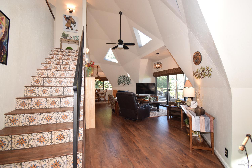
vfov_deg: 77.3
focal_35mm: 15
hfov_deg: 100.4
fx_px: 105
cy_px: 84
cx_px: 126
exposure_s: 1/125
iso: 800
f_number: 5.6
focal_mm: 10
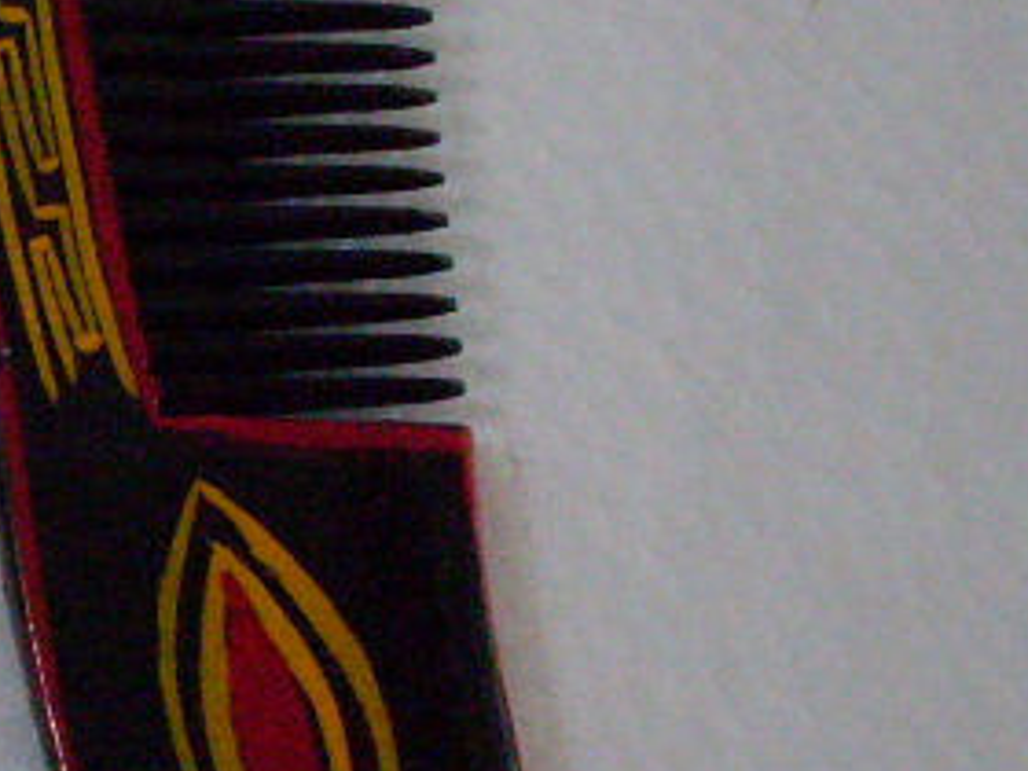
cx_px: -176
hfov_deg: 13.8
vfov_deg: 10.7
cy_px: 463
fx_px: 4128
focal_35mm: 139
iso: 200
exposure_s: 1/15
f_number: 2.8
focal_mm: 6.3
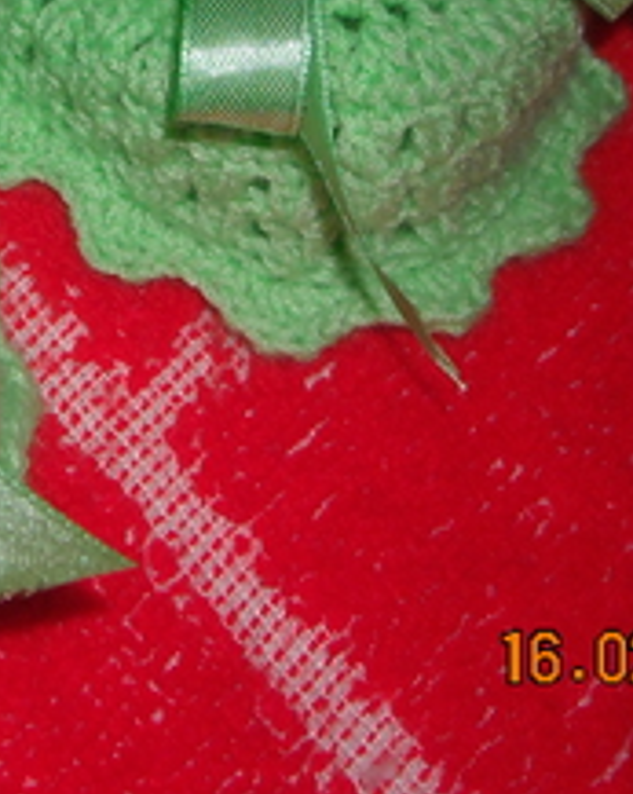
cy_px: 60
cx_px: -91
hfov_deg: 13.8
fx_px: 2558
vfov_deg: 17.4
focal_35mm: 109
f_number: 6.1
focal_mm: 7.1
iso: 200
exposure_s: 1/60
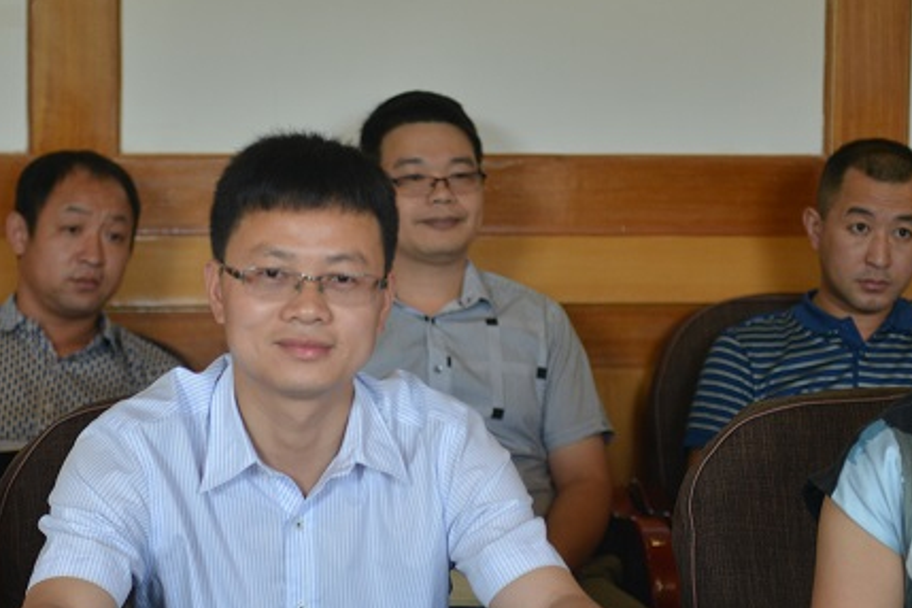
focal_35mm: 81
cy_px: 335
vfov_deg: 16.9
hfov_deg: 25.0
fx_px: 2052
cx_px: 325
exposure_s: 1/160
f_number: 2.8
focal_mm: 62
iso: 500
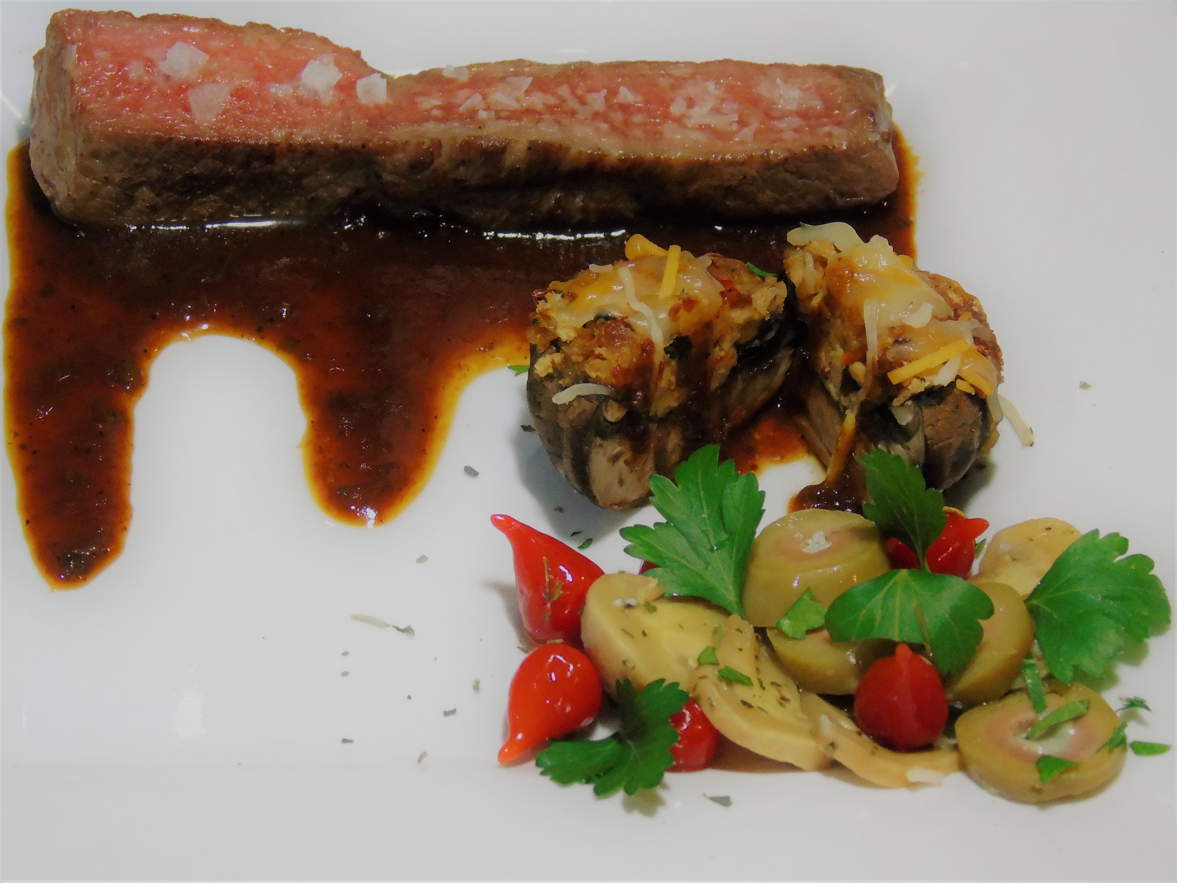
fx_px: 5508
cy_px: 442
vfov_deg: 9.2
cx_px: 588
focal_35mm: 162
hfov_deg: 12.2
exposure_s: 1/30
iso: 800
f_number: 4.9
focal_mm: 29
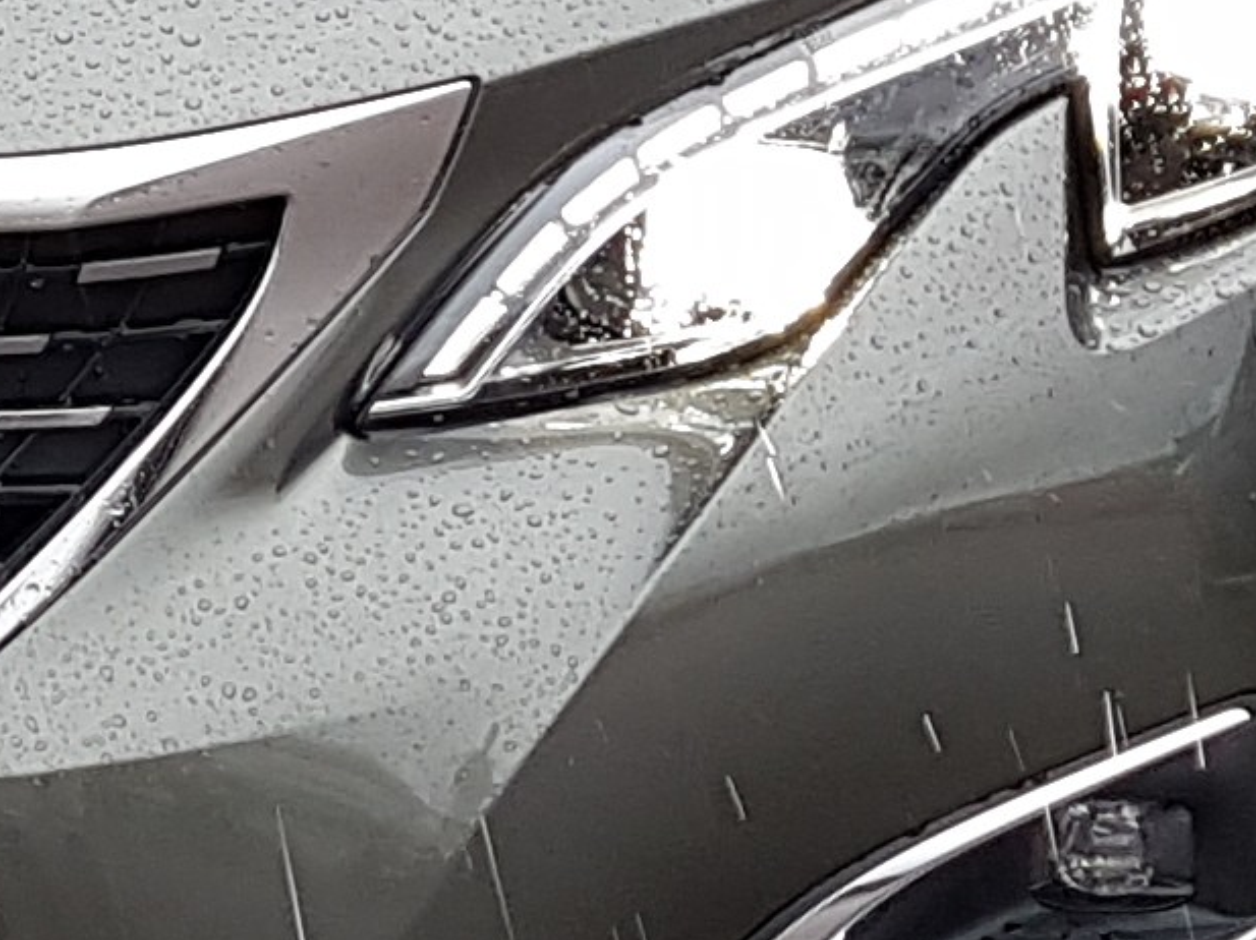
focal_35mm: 170
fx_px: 6165
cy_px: -189
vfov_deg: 8.6
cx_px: -647
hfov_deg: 11.2
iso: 50
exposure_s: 1/100
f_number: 1.7
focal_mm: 4.2
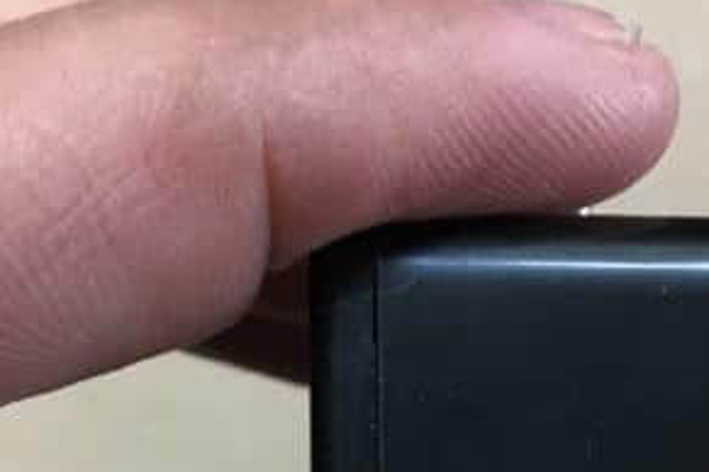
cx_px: 536
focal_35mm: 83
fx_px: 1635
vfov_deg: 15.3
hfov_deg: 24.2
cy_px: 693
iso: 100
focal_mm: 4.15
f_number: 2.2
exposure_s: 1/30
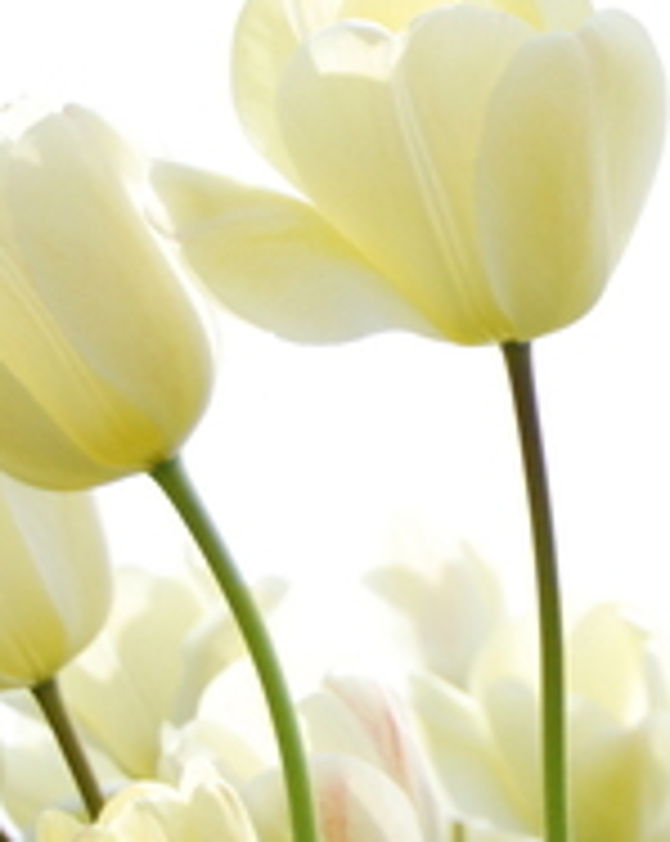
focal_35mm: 118
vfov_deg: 16.3
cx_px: 1016
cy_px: 257
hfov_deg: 12.4
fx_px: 2932
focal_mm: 34
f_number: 5
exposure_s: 1/4000
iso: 800
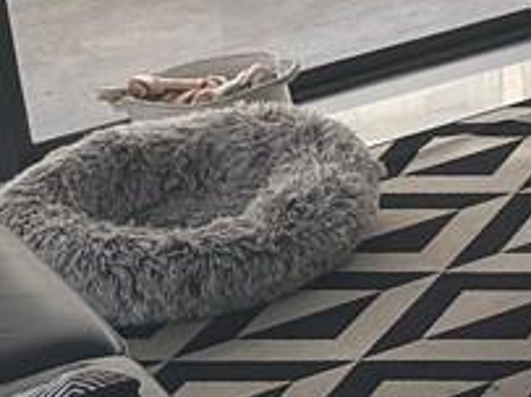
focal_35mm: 205
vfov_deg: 7.0
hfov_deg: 8.1
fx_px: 3143
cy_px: -373
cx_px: 1632
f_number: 1.6
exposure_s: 1/317
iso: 50
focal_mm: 5.96
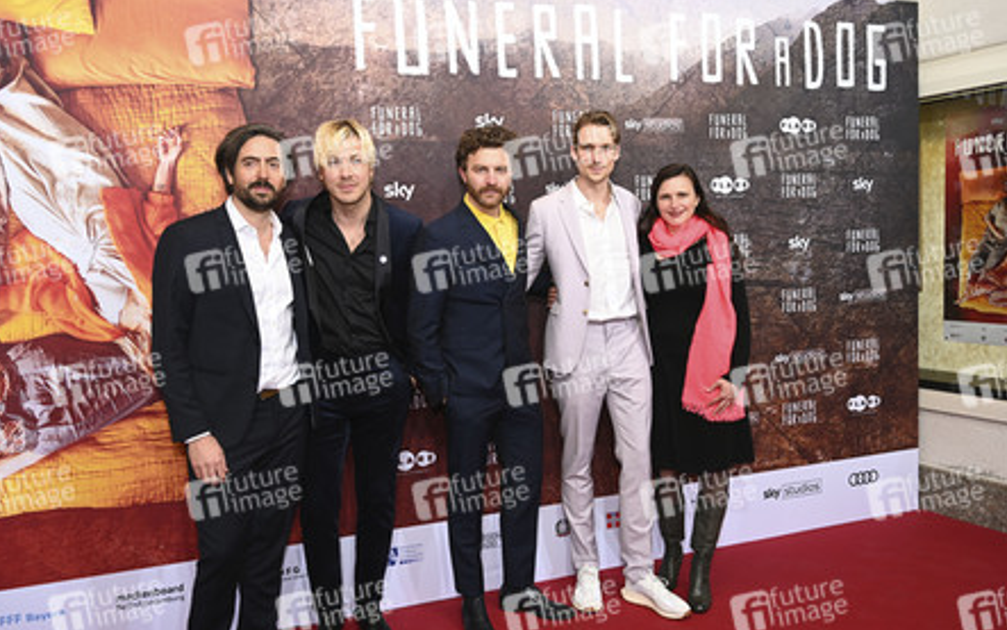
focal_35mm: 30
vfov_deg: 42.5
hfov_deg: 63.7
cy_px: 323
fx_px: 810
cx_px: 501
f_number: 6.3
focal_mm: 28.5
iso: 400
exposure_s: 1/200
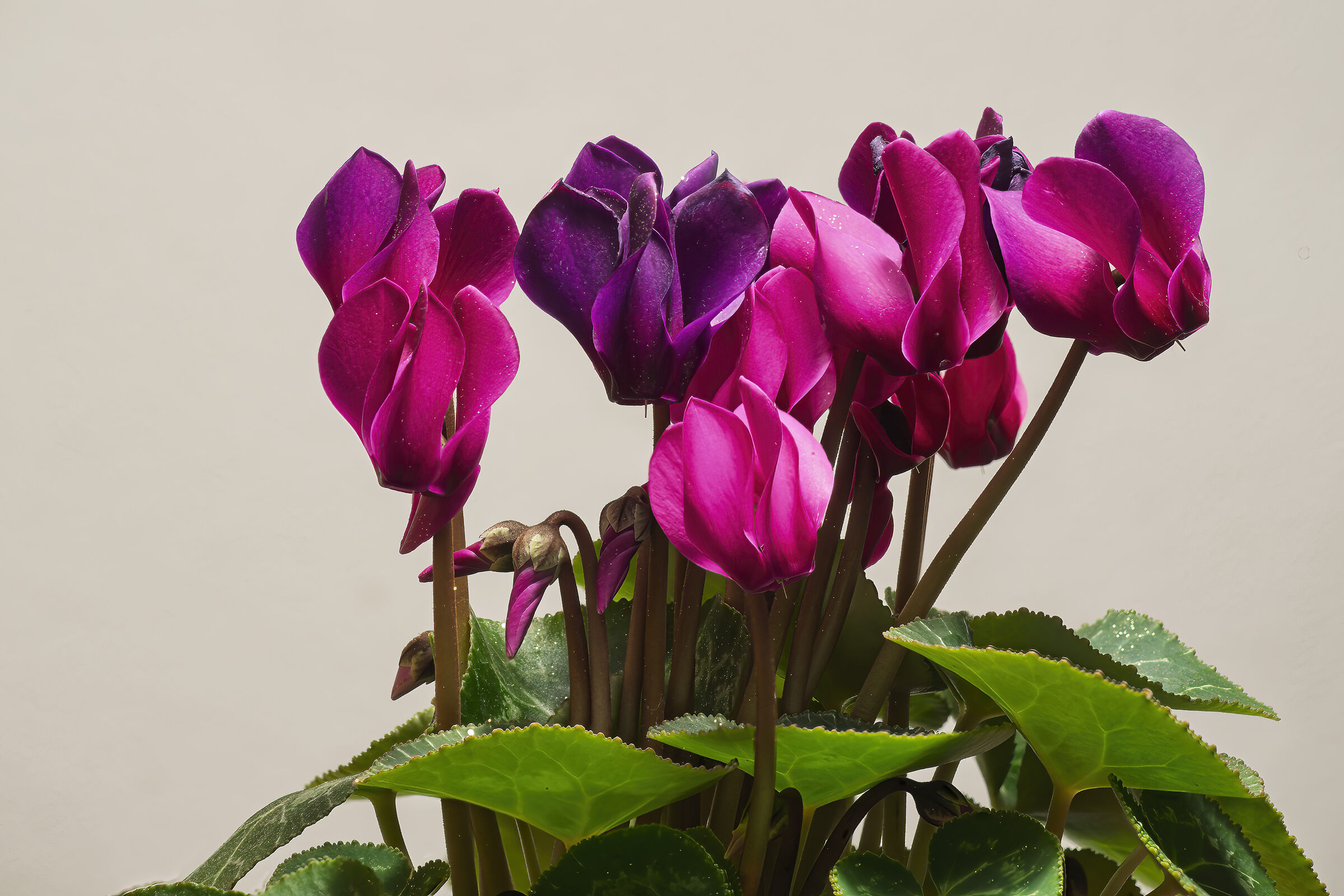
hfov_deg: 9.1
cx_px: 672
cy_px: 448
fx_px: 8399
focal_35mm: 225
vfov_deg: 6.1
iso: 200
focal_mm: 150
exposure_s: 1/6
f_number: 8
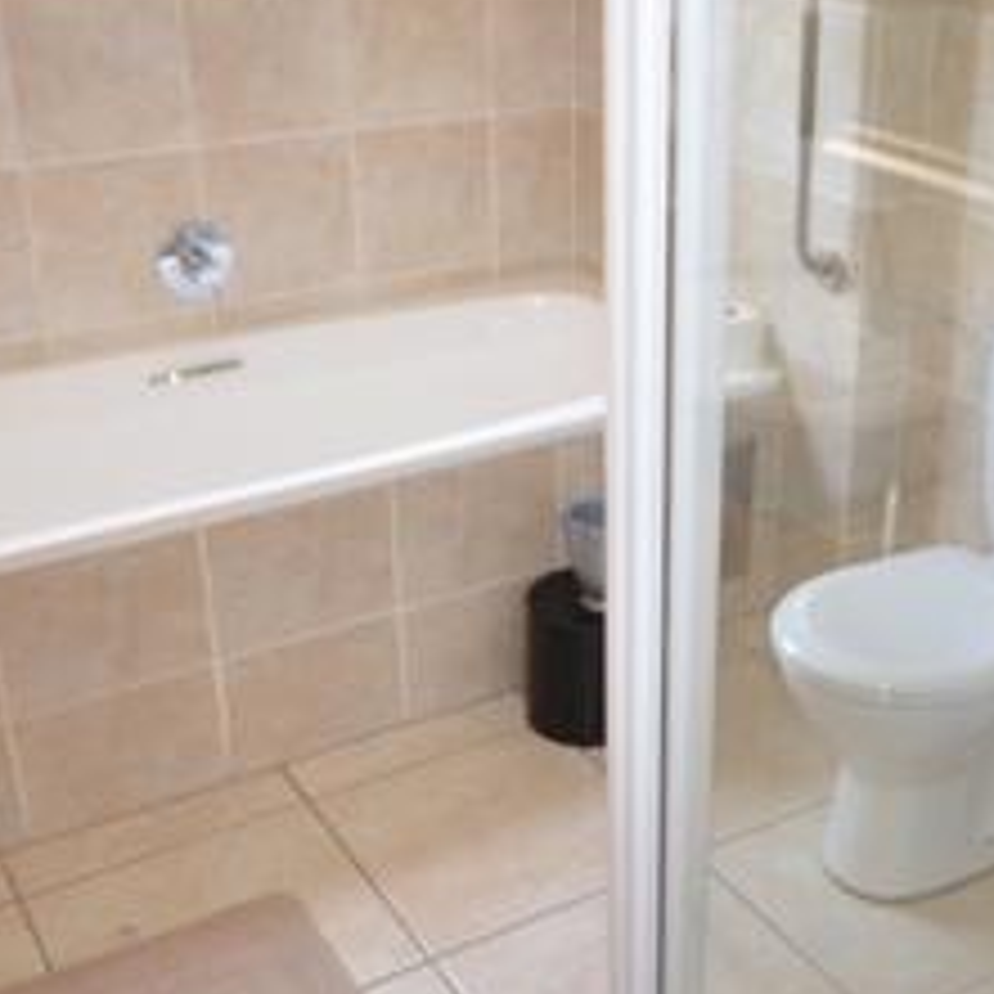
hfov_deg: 36.3
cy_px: 436
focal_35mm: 46
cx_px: 679
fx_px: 1494
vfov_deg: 36.7
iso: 800
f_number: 4
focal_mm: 10
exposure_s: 1/60
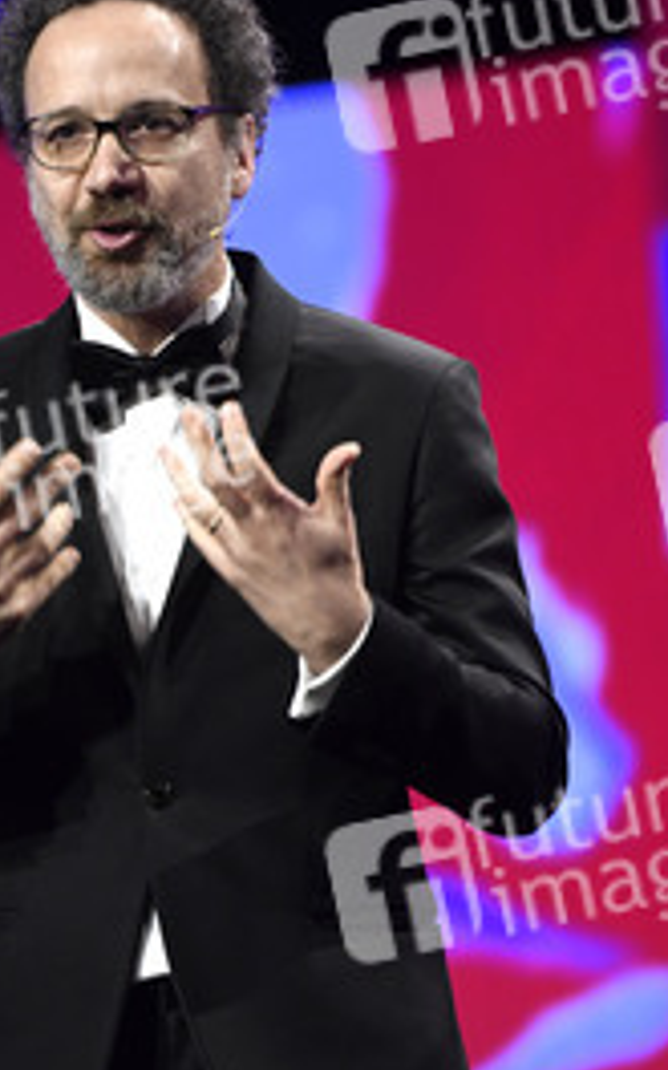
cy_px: 665
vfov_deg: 6.8
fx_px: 9001
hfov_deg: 4.2
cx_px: 166
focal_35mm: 309
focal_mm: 200
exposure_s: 1/250
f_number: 3.5
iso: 2500
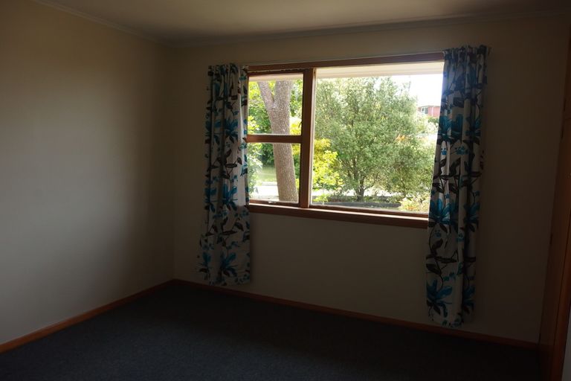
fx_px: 412
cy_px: 190
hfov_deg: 69.4
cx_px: 286
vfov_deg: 49.6
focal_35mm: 26
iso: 100
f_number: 2.5
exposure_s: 1/320
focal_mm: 4.7
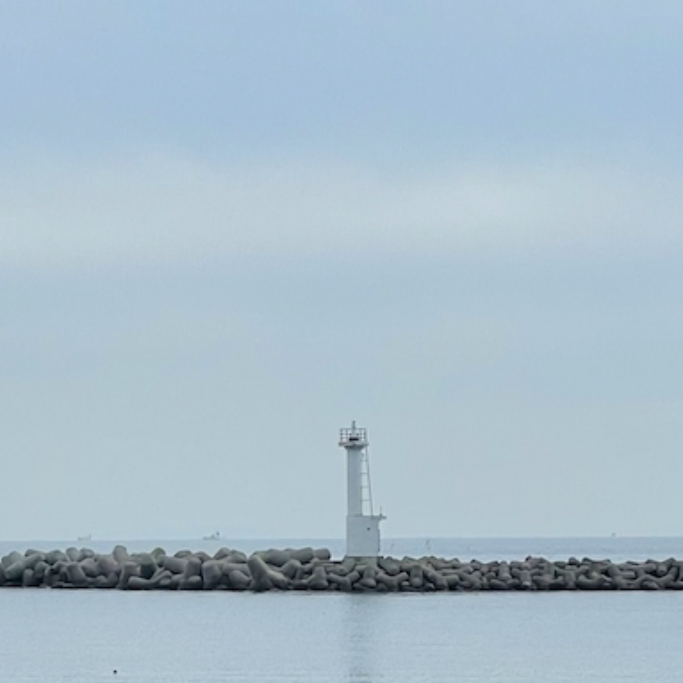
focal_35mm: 173
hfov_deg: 9.6
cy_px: 487
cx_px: -535
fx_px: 3862
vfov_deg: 10.1
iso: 25
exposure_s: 1/381
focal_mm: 6
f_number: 2
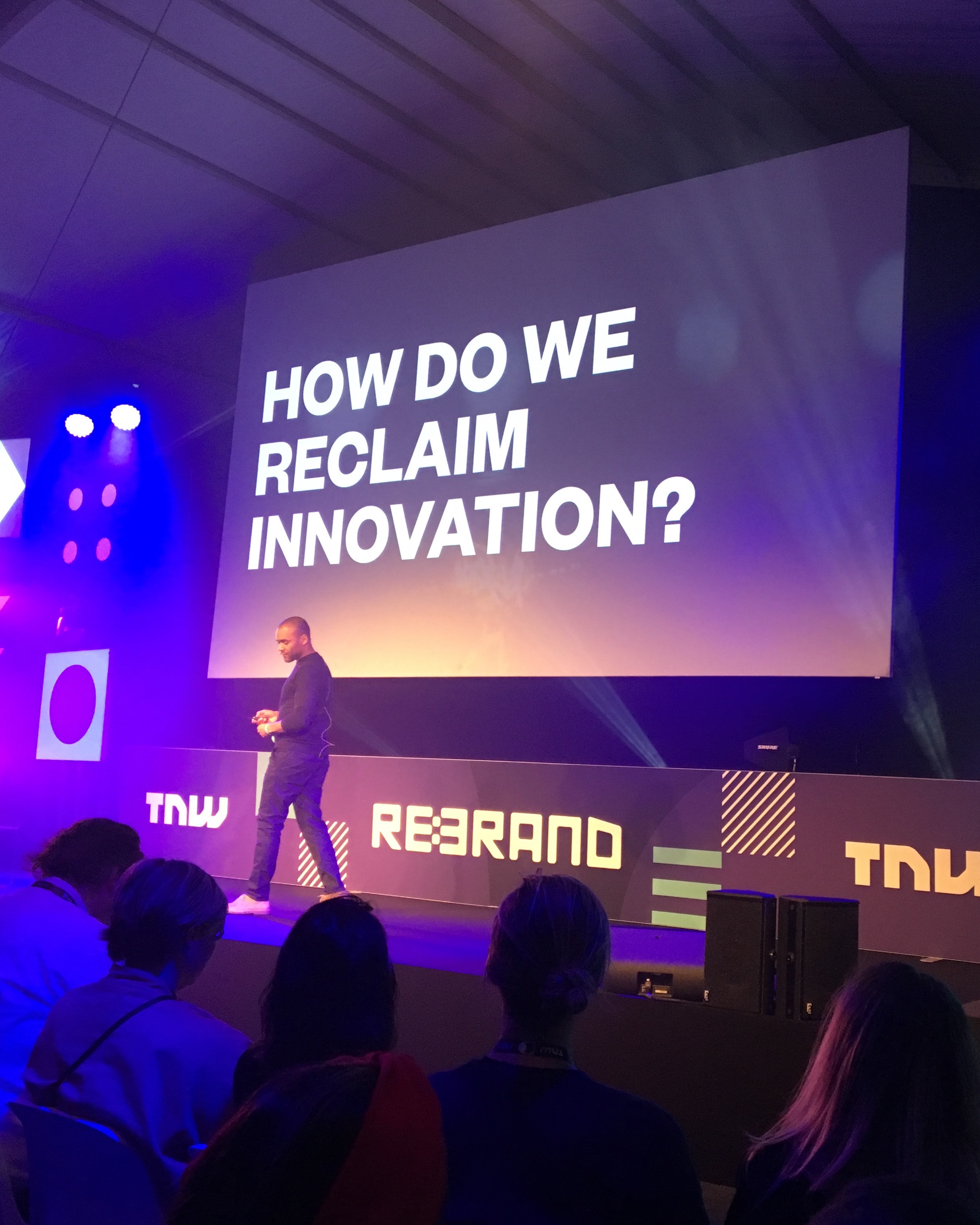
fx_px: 1377
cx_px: 624
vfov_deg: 47.9
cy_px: 612
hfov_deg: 38.9
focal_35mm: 38
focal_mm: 4.15
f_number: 2.2
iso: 200
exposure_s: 1/33
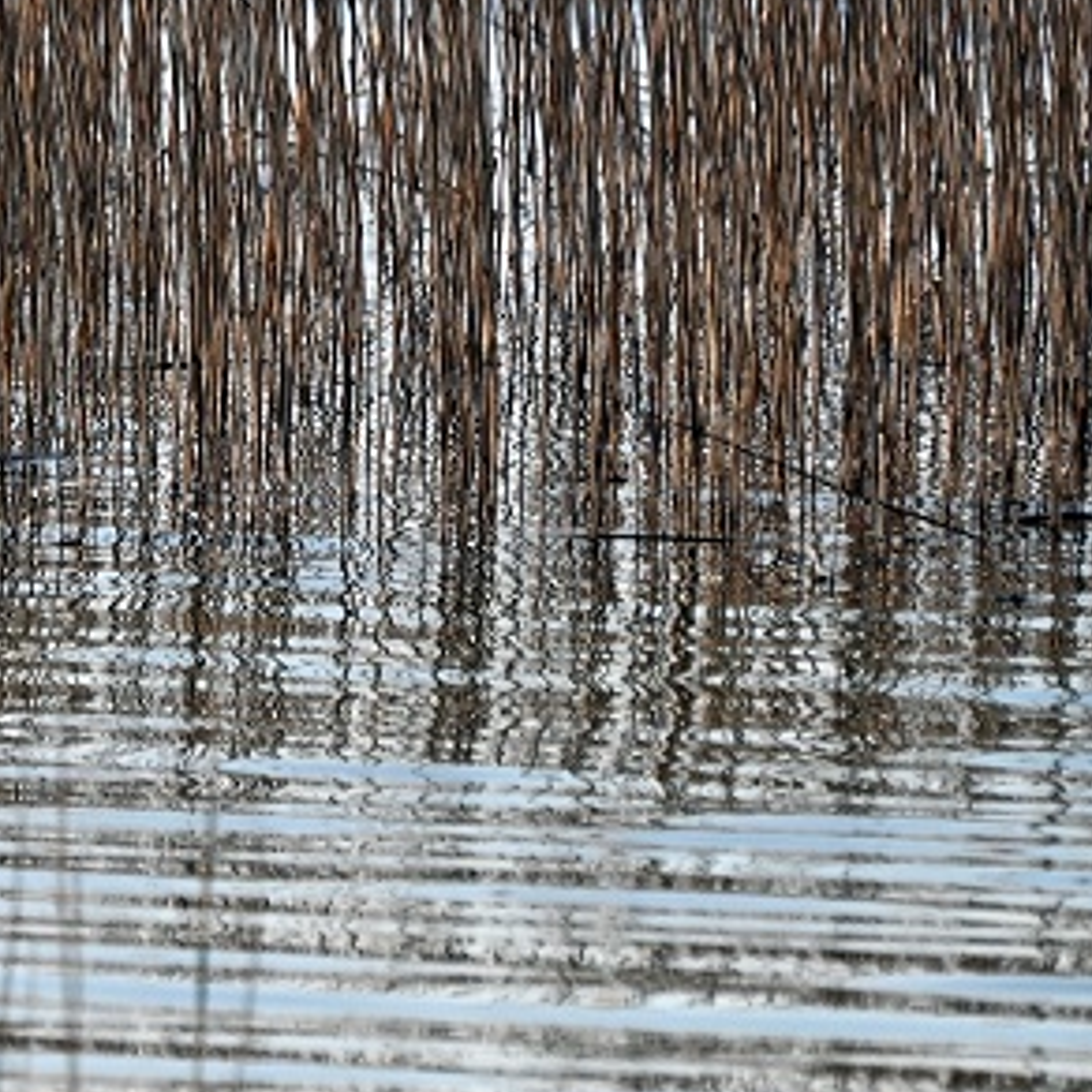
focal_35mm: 1135
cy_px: 196
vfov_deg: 1.5
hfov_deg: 1.5
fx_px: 40509
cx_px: -161
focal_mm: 300
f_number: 5.6
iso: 200
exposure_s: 1/1000
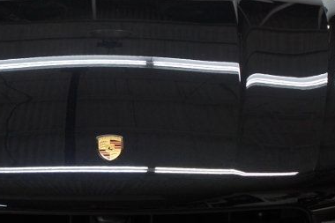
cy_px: 135
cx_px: 101
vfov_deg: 15.3
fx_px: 828
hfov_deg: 22.7
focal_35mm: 89
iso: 320
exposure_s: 1/40
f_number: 4
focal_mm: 22
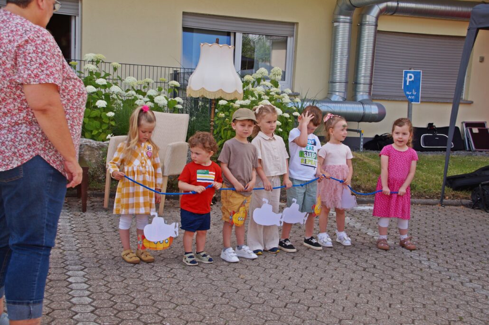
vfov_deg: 25.7
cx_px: 244
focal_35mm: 52
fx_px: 713
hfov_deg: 37.9
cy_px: 162
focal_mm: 35
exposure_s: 1/160
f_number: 7.1
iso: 100
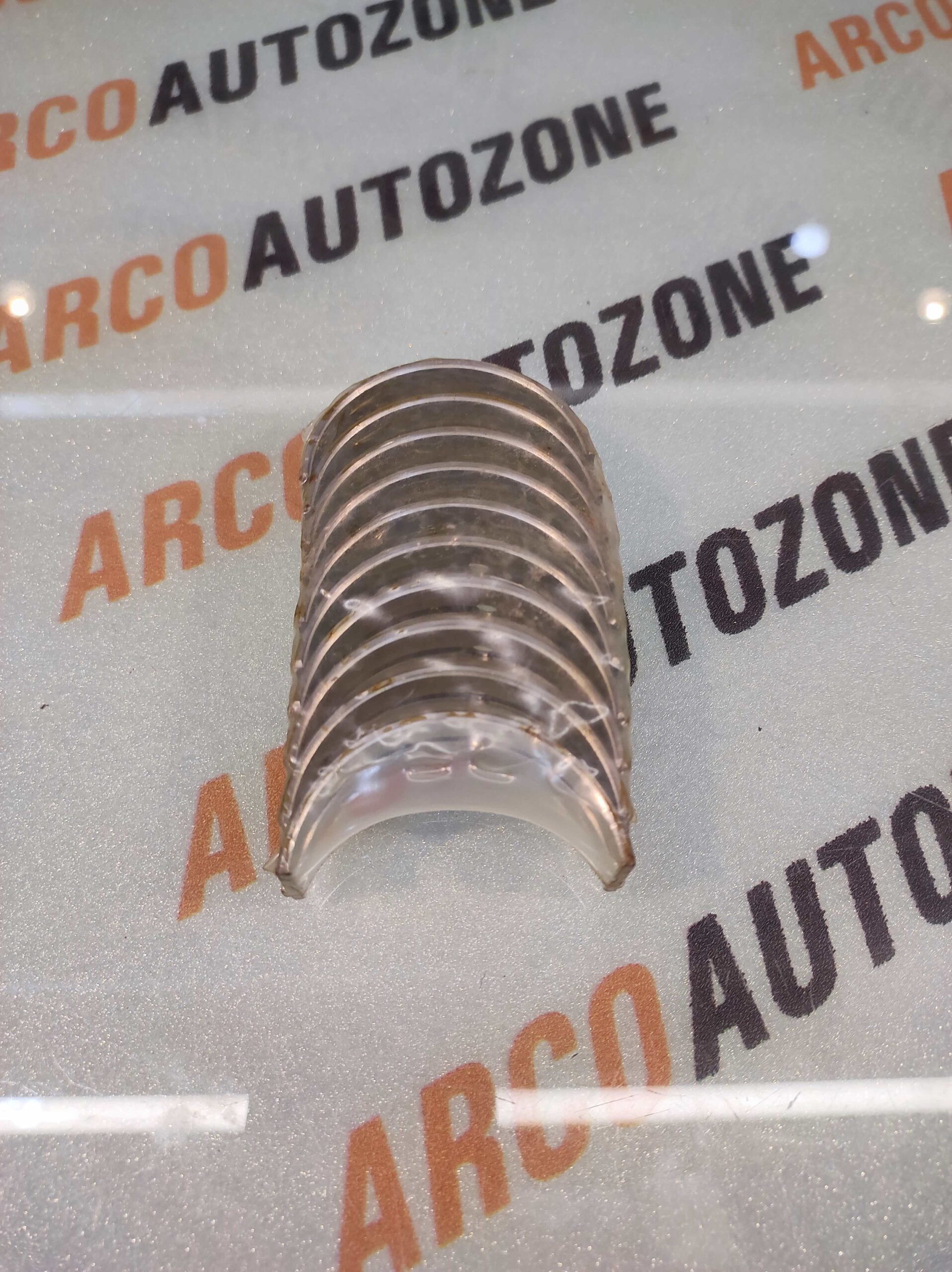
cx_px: 476
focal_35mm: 17
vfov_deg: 91.1
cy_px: 636
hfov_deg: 74.7
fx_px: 624
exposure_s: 1/50
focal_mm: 4.74
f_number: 1.79
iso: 145
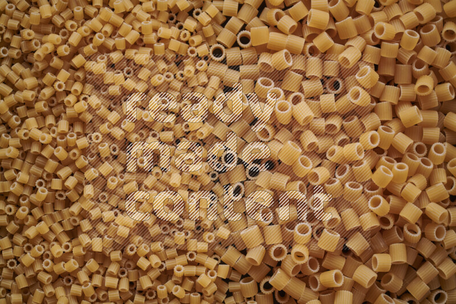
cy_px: 152
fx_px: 634
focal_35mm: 50
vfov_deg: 27.0
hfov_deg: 39.6
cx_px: 228
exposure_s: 1/100
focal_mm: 50
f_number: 8
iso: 160
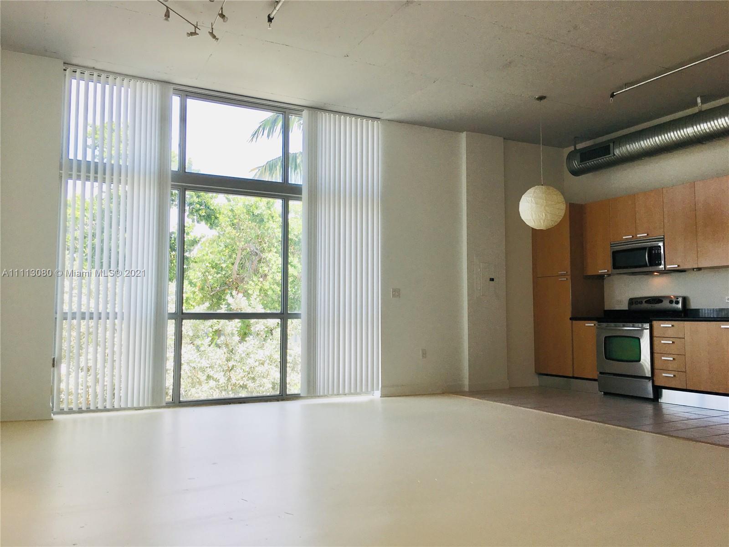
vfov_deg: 48.2
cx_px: 364
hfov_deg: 61.7
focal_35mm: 29
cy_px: 274
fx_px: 611
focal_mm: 4.15
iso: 25
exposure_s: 1/323
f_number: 2.2
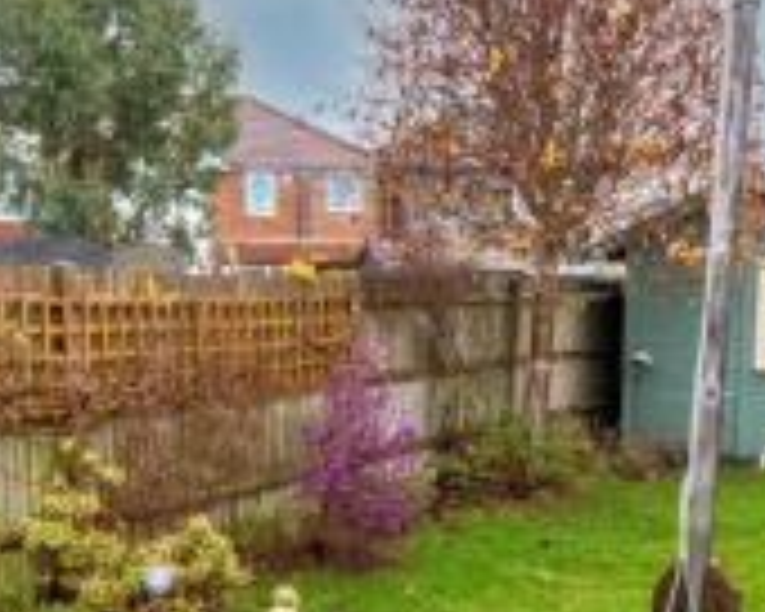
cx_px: 320
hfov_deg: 37.2
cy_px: 475
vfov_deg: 29.7
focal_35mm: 50
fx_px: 1132
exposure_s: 1/60
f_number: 7.1
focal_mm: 13
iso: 400
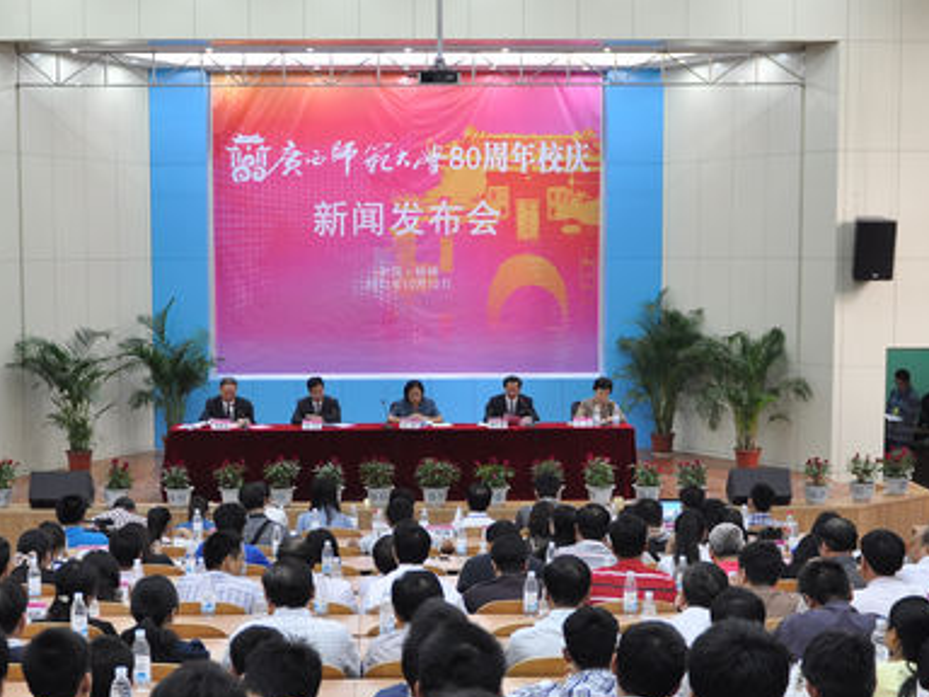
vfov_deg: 27.0
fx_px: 1449
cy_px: 381
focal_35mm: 54
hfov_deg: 35.5
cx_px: 409
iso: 640
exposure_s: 1/80
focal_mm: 24
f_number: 2.8
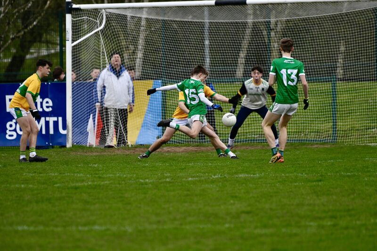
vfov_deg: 3.1
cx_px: 188
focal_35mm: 450
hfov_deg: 4.6
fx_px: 4711
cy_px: 126
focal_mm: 450
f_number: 5.6
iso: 280
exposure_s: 1/800
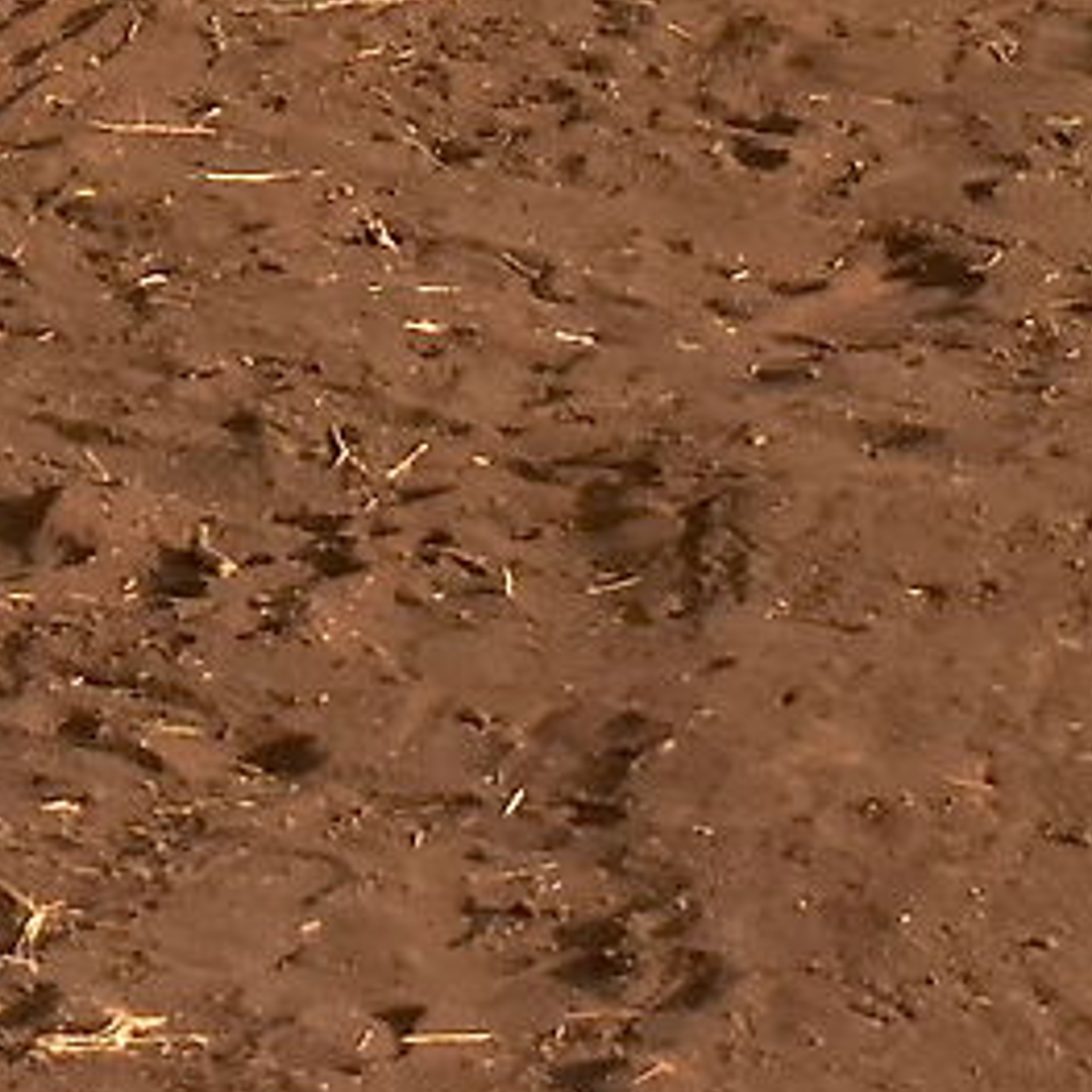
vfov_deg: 5.8
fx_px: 9958
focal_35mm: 279
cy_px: -2172
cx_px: -868
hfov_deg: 6.2
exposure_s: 1/3200
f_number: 6.3
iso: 1100
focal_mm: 24
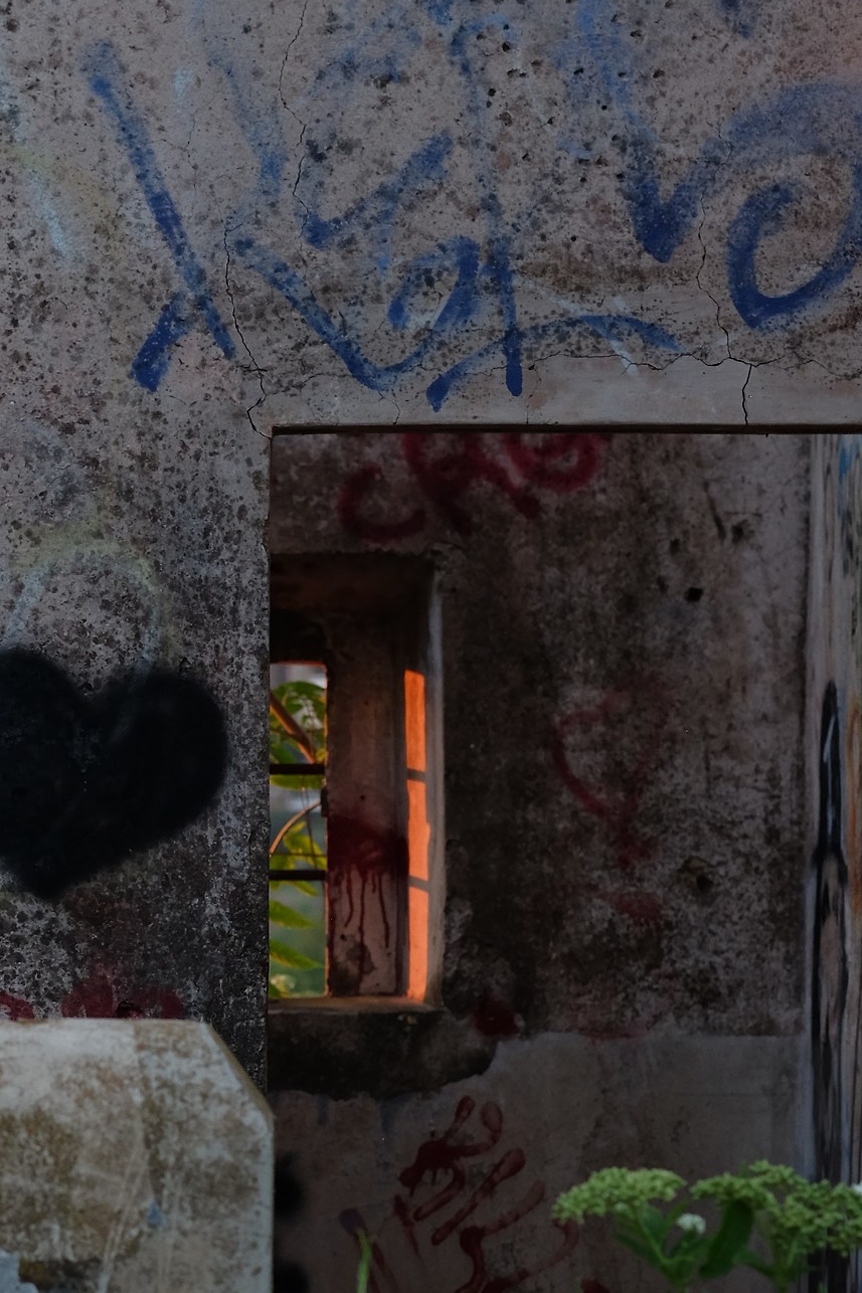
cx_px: 128
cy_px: 904
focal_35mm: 168
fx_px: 6035
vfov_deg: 12.2
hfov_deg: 8.1
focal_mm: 60
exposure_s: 1/125
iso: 800
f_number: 5.6
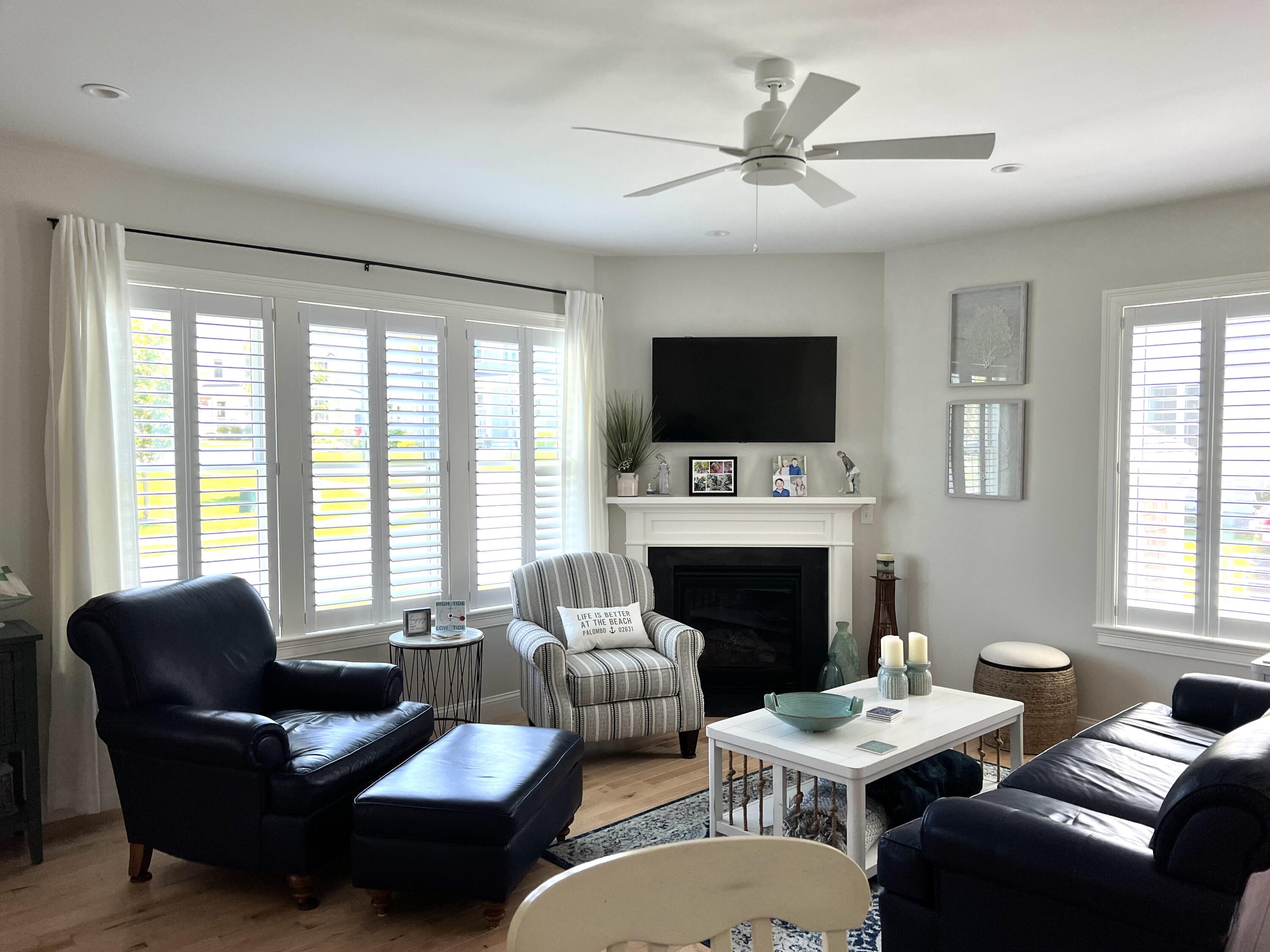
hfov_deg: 67.3
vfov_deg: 53.1
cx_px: 635
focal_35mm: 26
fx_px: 954
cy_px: 476
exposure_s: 1/121
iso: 80
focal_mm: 5.7
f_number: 1.5
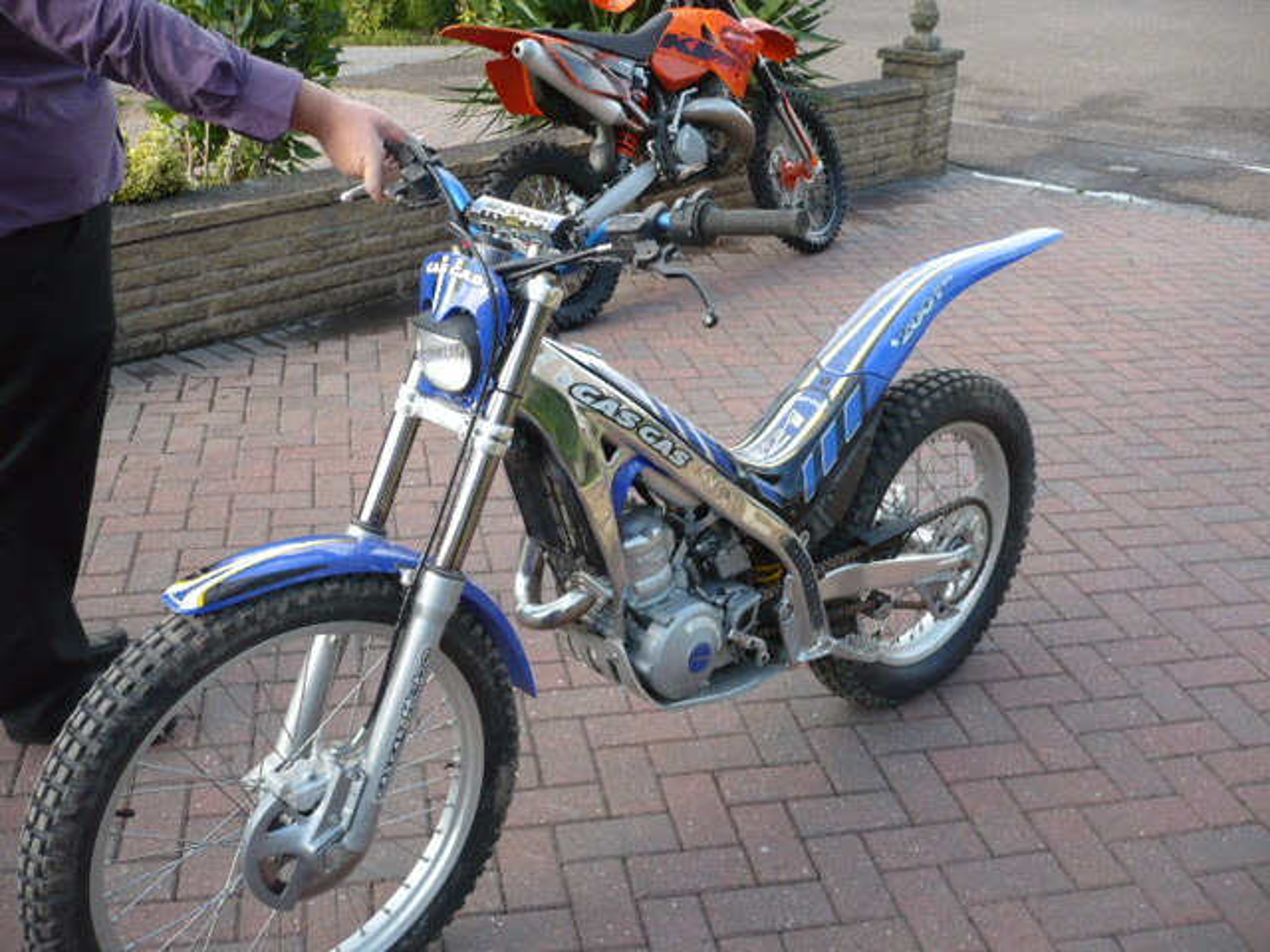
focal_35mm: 35
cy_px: 476
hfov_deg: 52.6
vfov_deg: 40.7
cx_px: 635
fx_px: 1284
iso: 100
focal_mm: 5.8
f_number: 2.8
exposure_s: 1/125
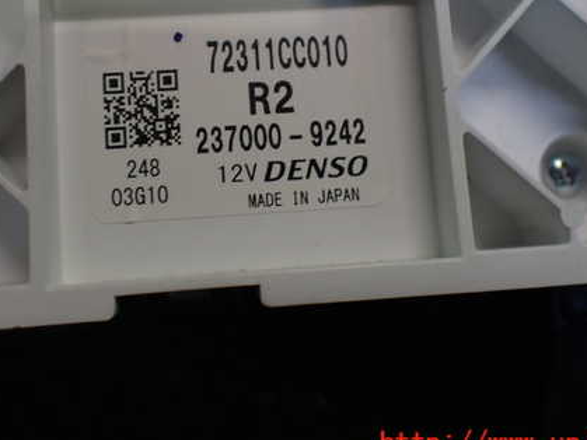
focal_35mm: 43
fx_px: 729
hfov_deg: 43.8
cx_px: 276
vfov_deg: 33.3
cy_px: 147
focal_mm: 5.4
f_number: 2.3
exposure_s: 1/125
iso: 200
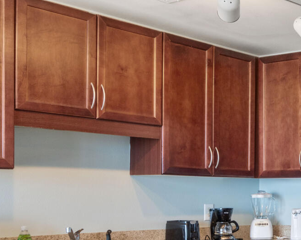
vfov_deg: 23.5
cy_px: 188
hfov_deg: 22.5
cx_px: 484
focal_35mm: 64
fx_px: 570
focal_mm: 15
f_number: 9
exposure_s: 1/10
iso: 640
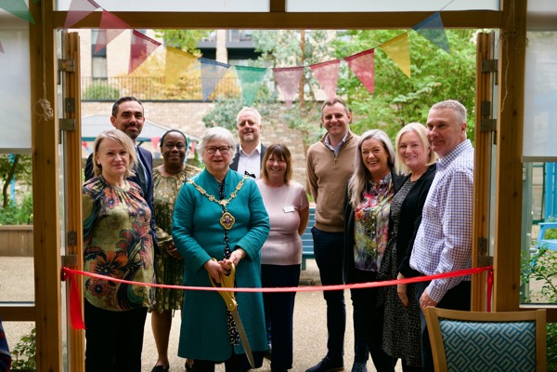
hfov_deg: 46.4
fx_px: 650
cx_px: 278
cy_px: 186
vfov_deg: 31.9
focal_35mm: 42
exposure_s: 1/80
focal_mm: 42
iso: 100
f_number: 2.8
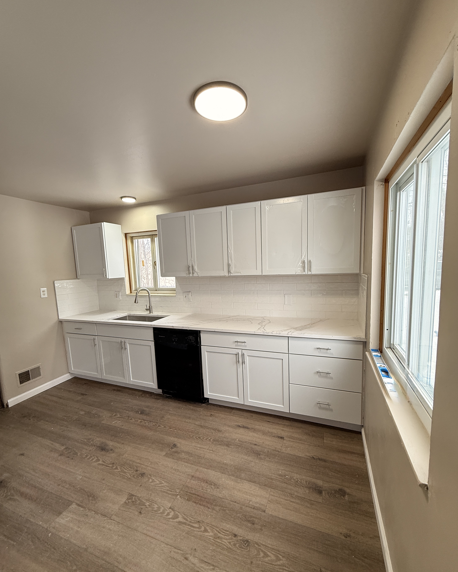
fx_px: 254
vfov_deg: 96.7
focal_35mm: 15
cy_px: 298
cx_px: 227
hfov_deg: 84.0
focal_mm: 2.22
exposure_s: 1/120
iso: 125
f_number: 2.2
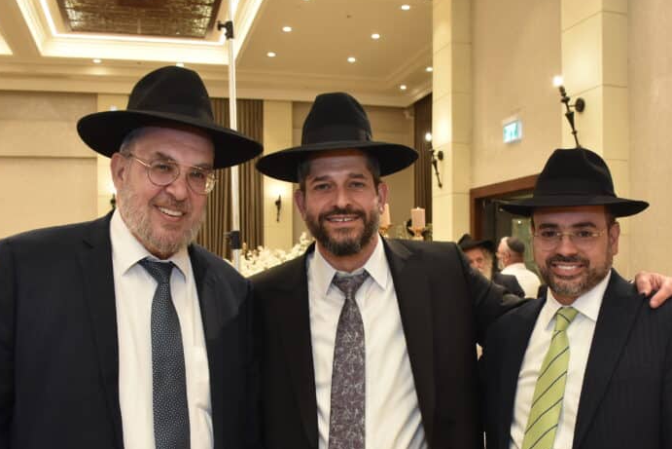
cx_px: 363
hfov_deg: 48.4
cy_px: 304
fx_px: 747
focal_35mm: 40
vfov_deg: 33.1
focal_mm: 18
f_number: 5.6
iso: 1250
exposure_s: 1/100
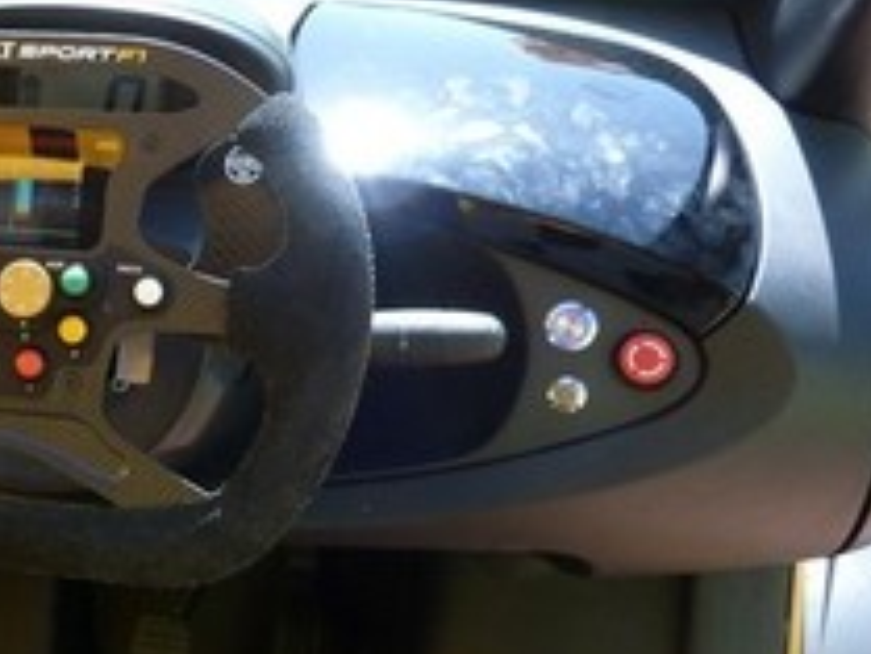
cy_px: 350
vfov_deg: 26.1
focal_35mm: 56
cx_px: -38
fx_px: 1410
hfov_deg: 31.3
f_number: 2.8
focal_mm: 4.7
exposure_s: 1/250
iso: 160
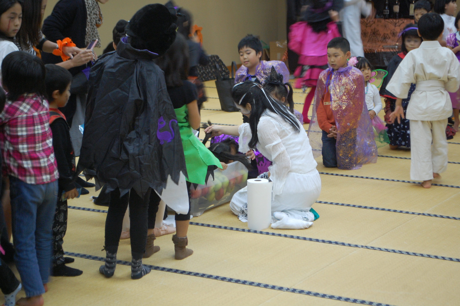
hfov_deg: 24.6
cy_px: 153
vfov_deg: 16.5
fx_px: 1053
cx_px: 230
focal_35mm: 82
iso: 800
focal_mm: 55
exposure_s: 1/13
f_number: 5.6
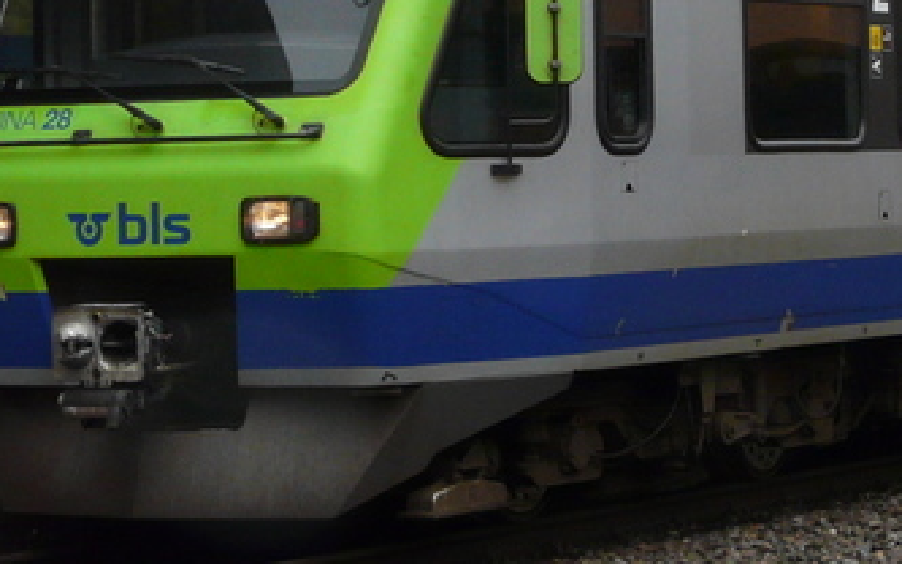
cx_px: 888
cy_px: 41
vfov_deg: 8.4
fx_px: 3834
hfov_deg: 13.2
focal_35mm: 156
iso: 125
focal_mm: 8.1
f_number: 4
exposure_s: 1/160
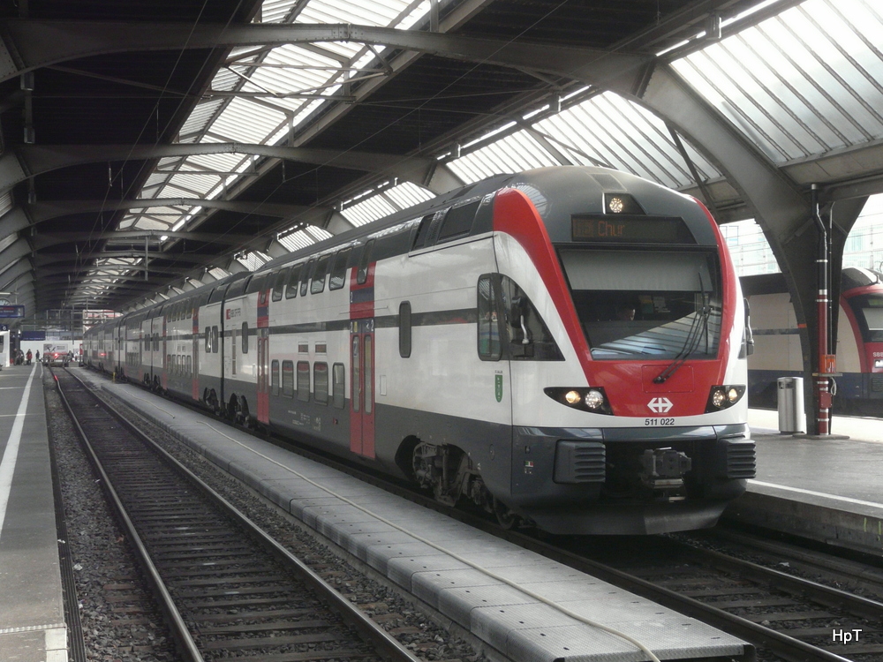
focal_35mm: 52
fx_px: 1326
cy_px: 331
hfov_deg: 36.8
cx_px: 442
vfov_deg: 28.0
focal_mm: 8.5
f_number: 3.2
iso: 250
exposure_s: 1/160
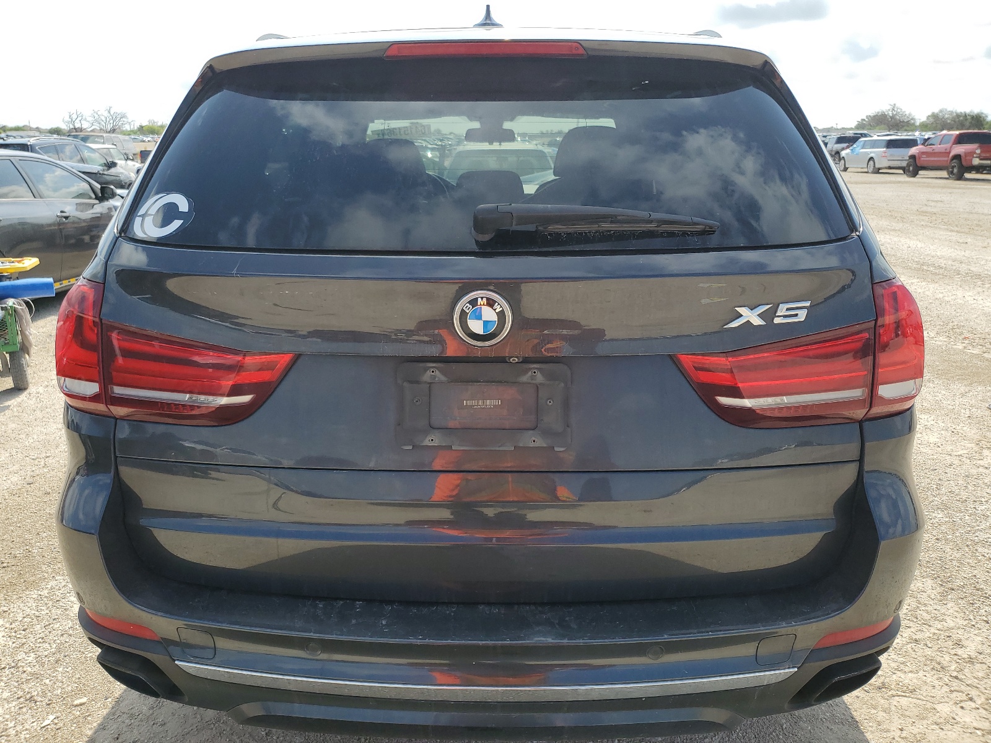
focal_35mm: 26
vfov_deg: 53.1
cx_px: 496
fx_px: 744
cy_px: 372
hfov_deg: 67.3
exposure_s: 1/2500
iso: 50
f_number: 1.5
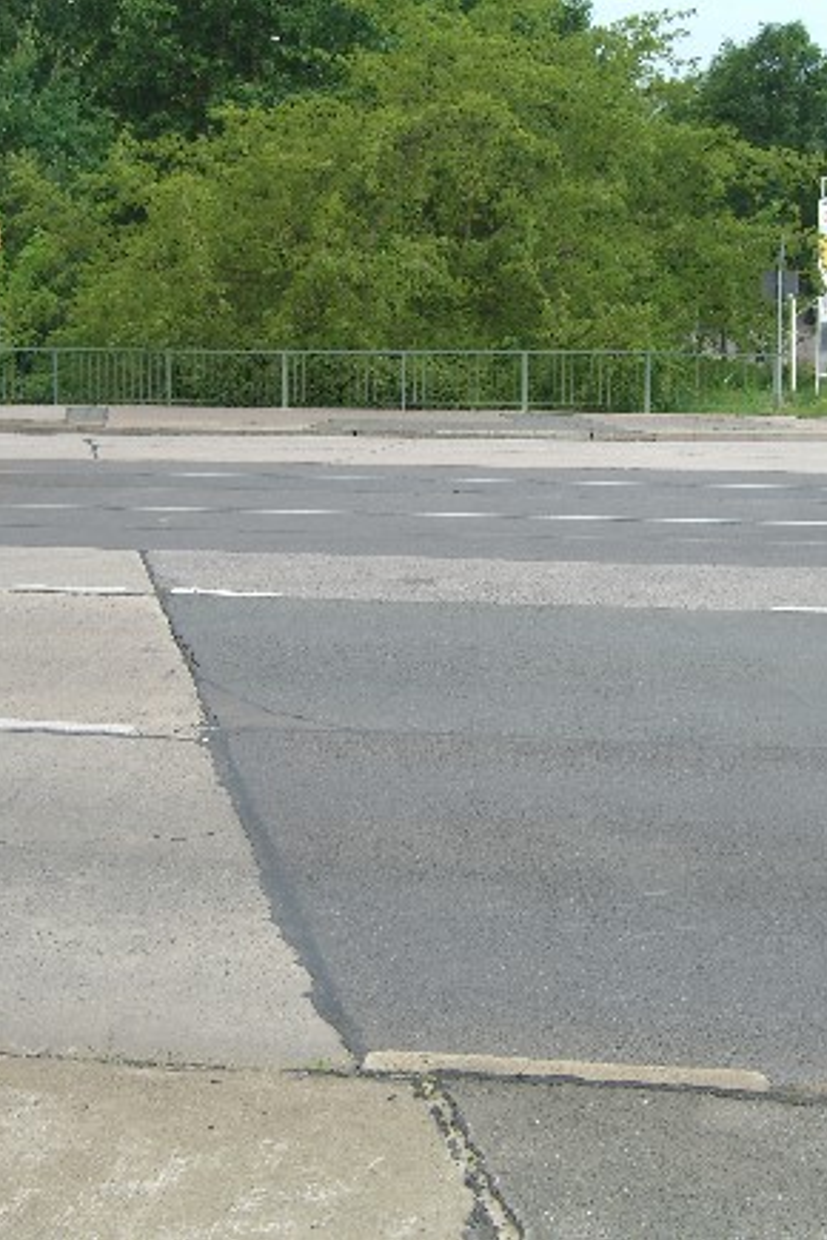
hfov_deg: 25.5
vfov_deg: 37.5
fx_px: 1826
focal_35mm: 53
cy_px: 620
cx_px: 432
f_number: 2.8
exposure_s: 1/125
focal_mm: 7.9
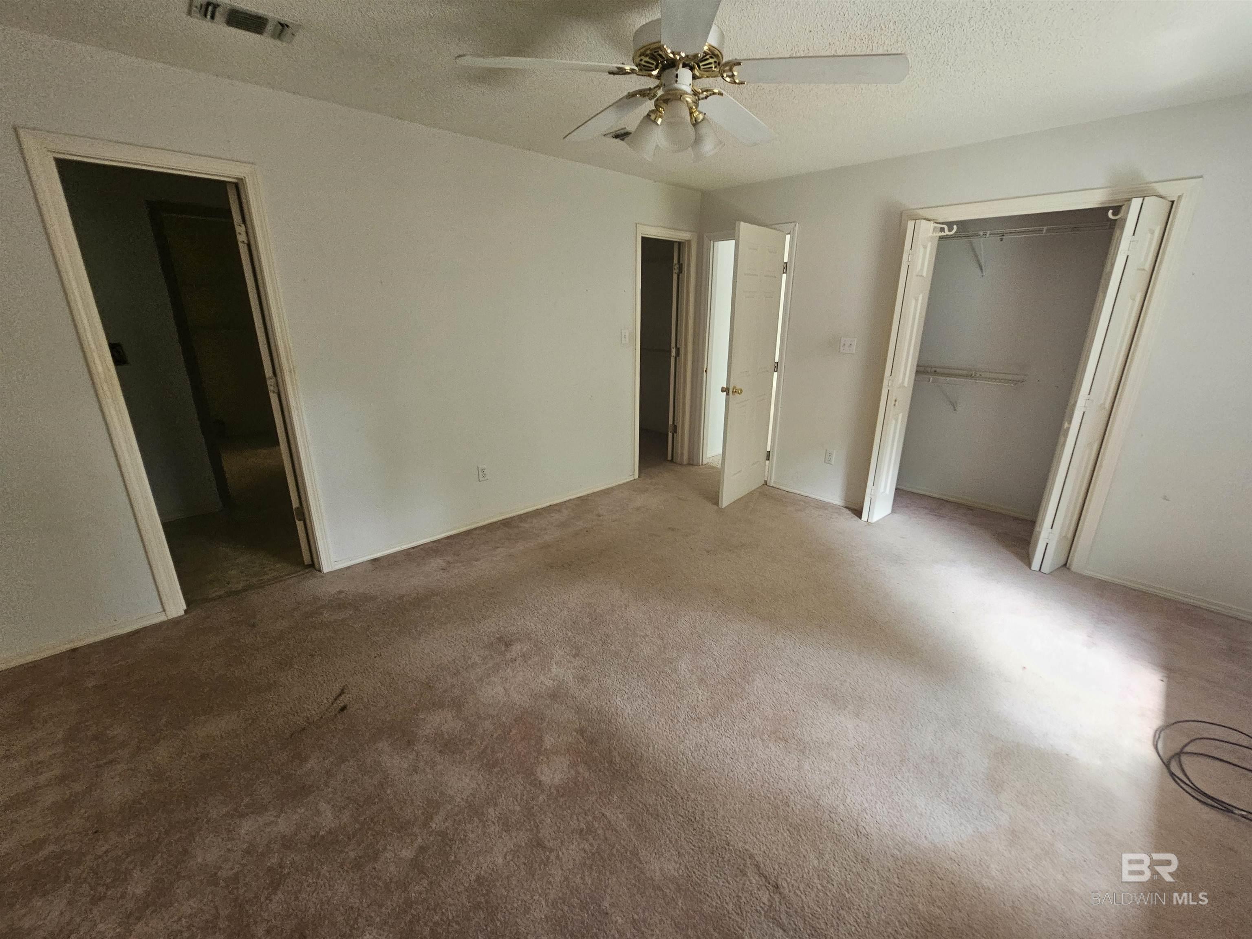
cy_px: 470
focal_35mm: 13
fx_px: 470
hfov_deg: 106.2
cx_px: 626
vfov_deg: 89.9
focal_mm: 2.2
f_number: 2.2
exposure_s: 1/100
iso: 320
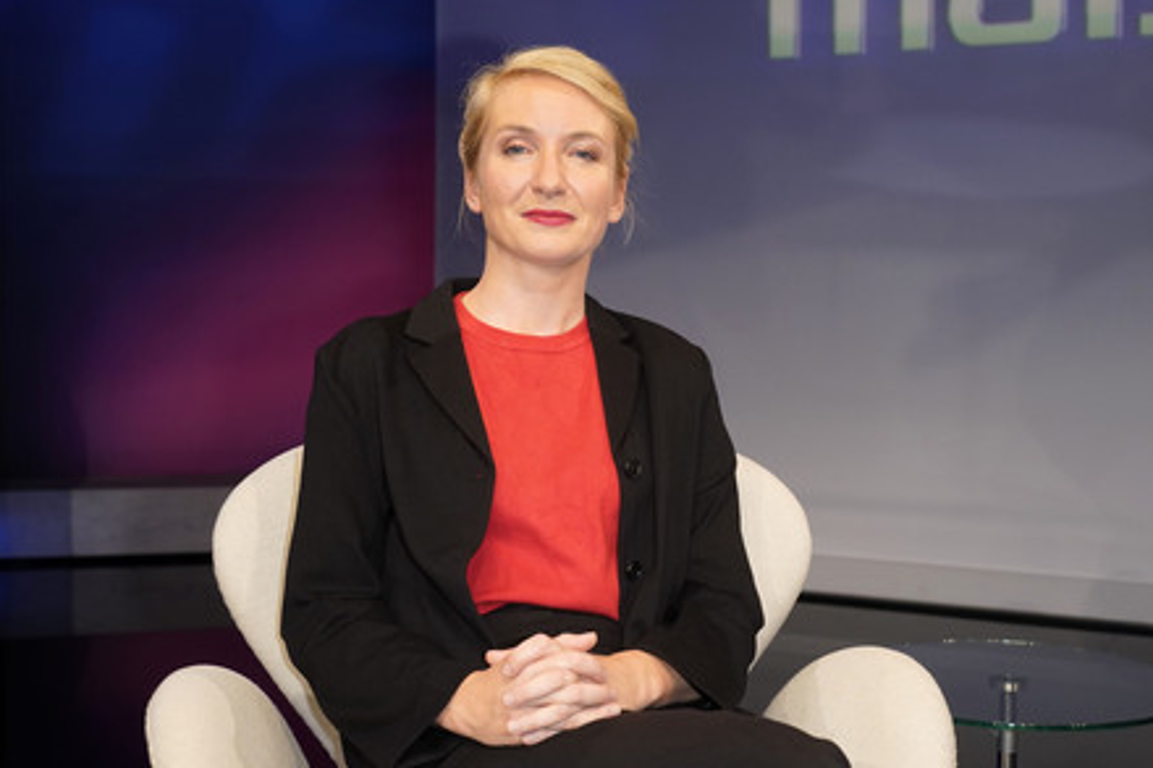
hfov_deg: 47.4
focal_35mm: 41
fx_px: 1313
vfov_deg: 32.6
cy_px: 385
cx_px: 565
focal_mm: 40
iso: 2000
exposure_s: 1/160
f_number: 5.6
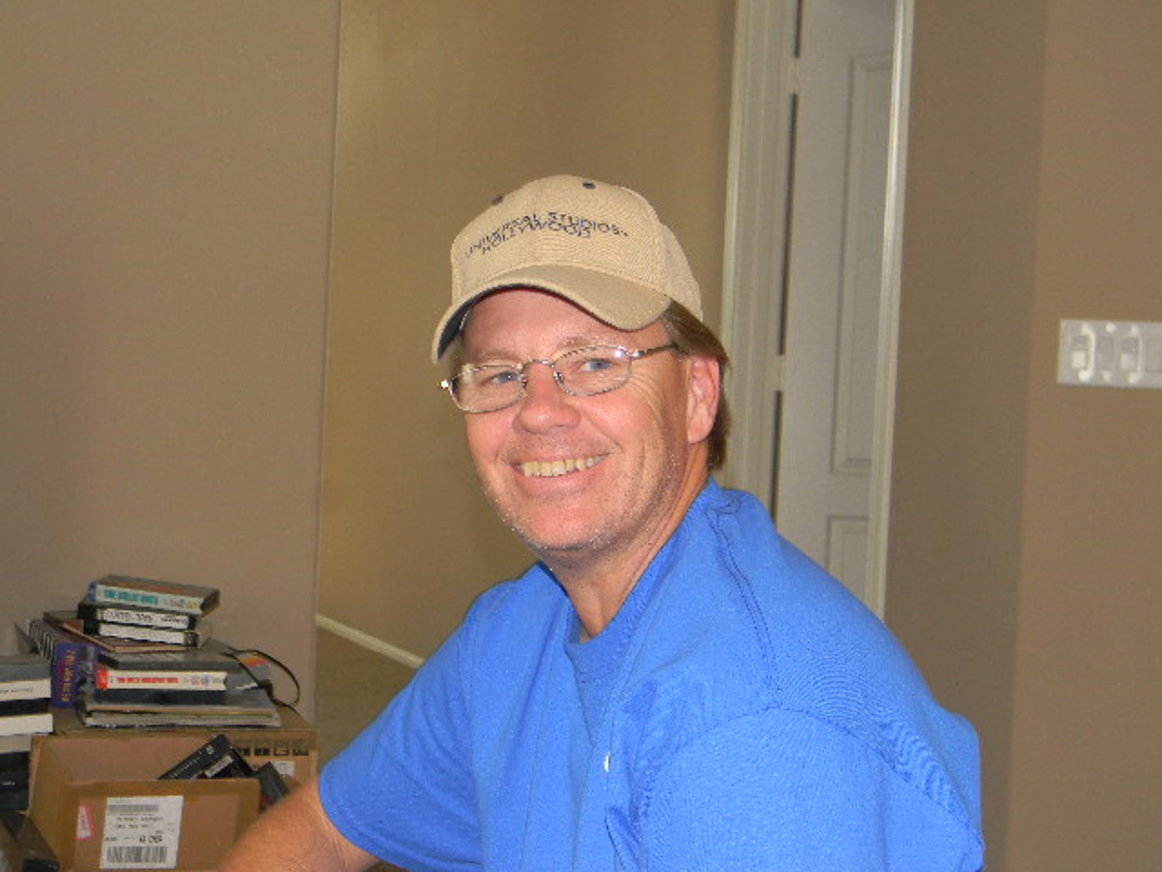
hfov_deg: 34.3
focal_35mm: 56
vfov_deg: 26.1
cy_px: 436
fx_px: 1880
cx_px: 581
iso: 200
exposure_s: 1/30
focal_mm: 10.1
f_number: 4.1
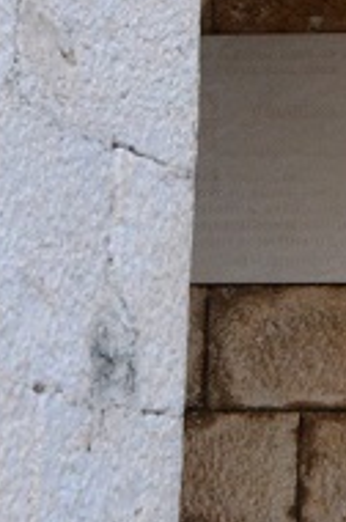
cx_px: 603
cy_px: 191
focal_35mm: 189
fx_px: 2735
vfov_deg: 10.9
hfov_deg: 7.1
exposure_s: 1/30
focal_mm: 24
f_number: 5.6
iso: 720
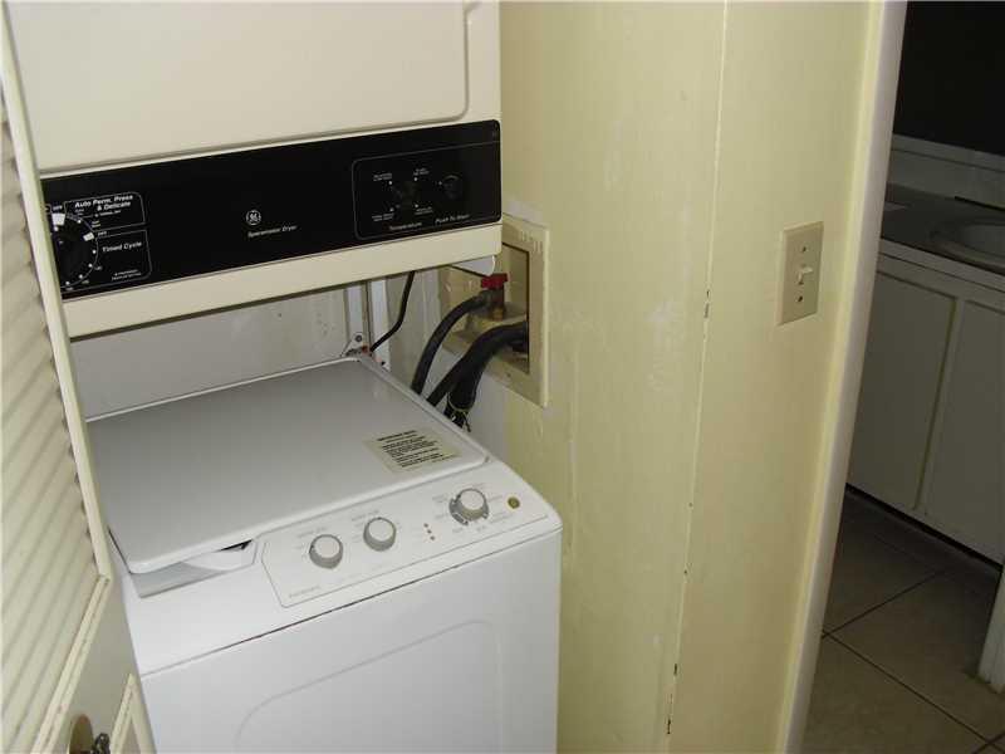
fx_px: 1045
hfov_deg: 51.4
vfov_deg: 39.7
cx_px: 502
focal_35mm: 36
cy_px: 377
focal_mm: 6.3
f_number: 3.1
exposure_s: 1/60
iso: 100
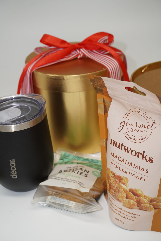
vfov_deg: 40.0
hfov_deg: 27.3
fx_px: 332
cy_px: 120
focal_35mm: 50
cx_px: 80
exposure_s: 1/80
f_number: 5.6
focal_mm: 33
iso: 100
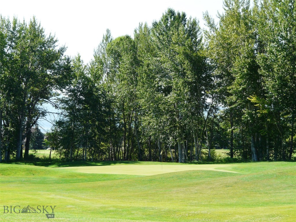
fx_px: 889
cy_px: 111
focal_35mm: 104
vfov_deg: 14.2
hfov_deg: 18.9
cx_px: 148
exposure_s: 1/250
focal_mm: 17
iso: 100
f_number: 4.5
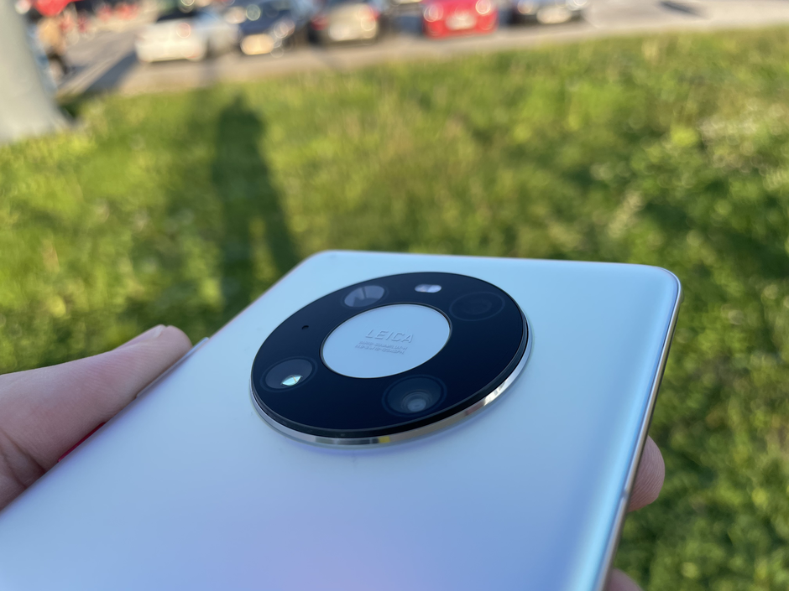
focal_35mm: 26
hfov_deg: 67.3
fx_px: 593
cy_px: 296
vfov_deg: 53.1
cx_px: 394
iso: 32
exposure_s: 1/666
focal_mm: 4.2
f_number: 1.6
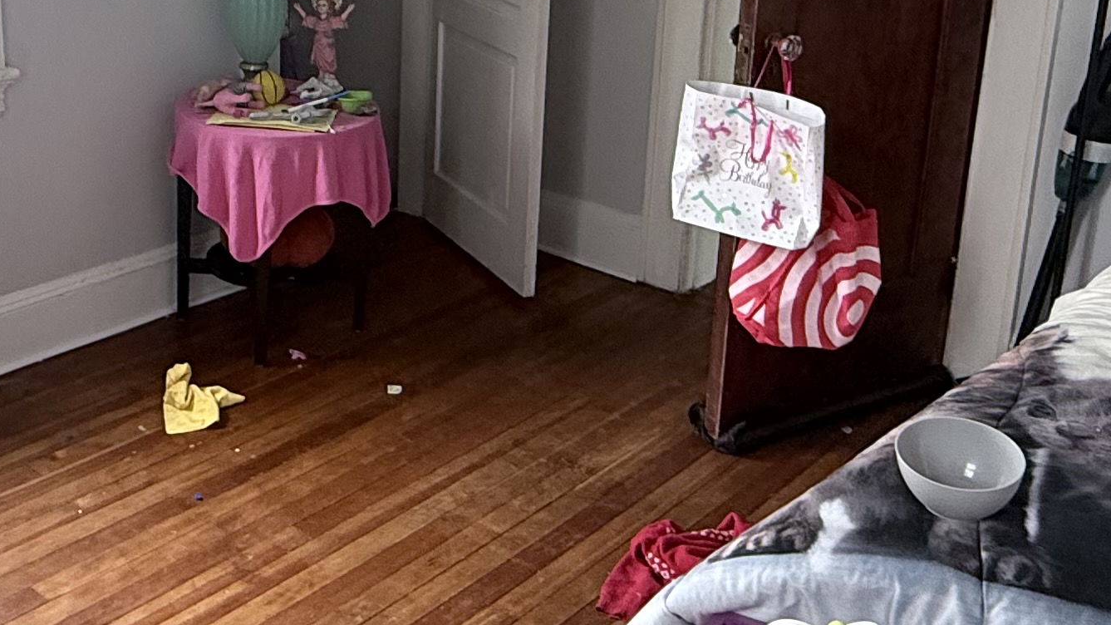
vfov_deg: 25.2
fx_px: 1355
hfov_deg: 43.5
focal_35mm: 46
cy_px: 74
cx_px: 313
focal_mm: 2.22
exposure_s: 1/99
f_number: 2.2
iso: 200
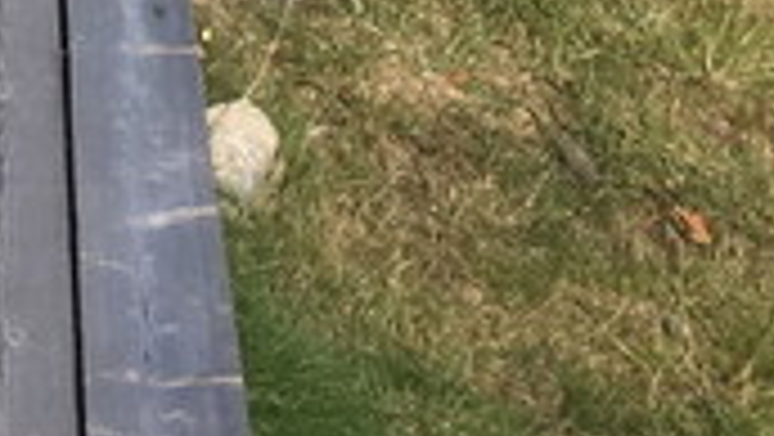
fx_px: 3614
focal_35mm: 176
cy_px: -1160
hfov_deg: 11.5
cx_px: -526
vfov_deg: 6.0
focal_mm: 4.15
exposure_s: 1/1876
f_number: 2.2
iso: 25
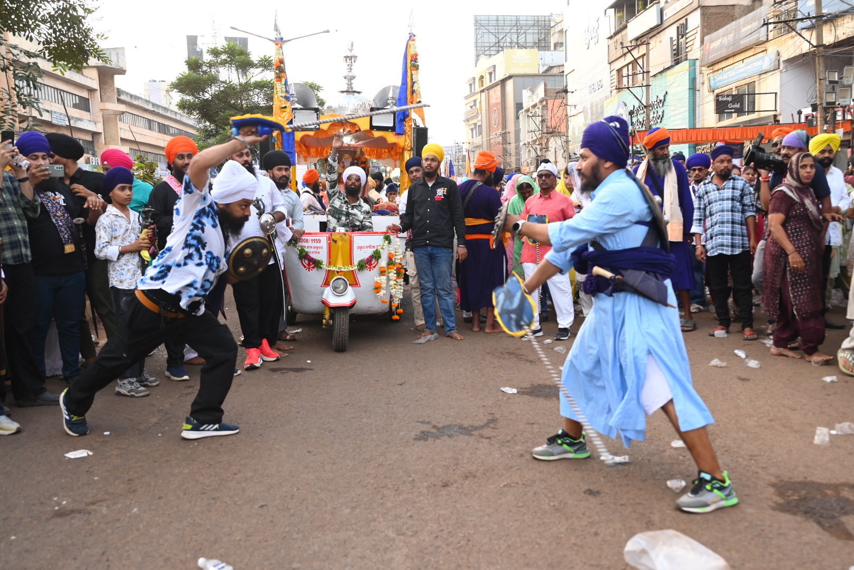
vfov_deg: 41.1
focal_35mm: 32
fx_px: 759
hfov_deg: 58.7
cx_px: 427
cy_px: 285
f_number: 4
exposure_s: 1/320
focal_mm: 32
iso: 1000
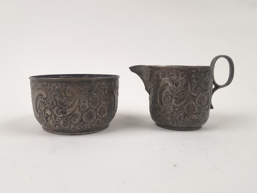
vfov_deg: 44.0
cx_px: 114
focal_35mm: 32
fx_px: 238
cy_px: 78
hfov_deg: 56.7
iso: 100
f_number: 1.8
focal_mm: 5.56
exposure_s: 1/104
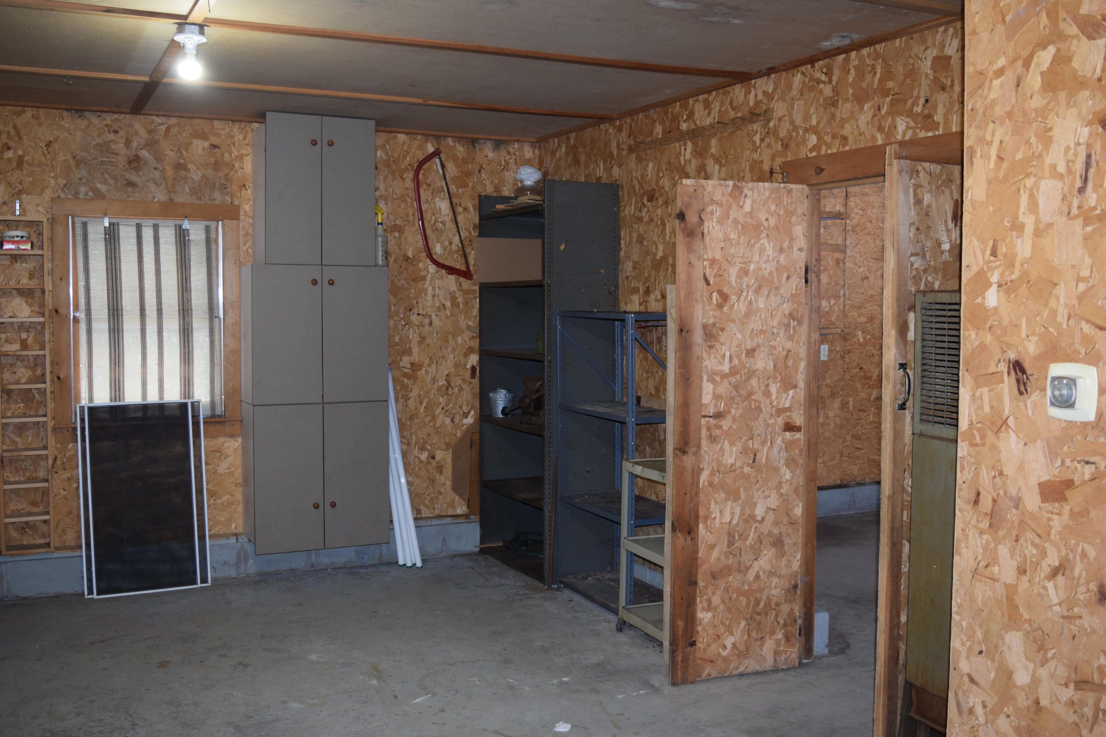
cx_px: 553
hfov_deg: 55.1
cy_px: 368
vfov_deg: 38.4
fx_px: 1060
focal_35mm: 34
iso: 800
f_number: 4.5
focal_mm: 23
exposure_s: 1/80
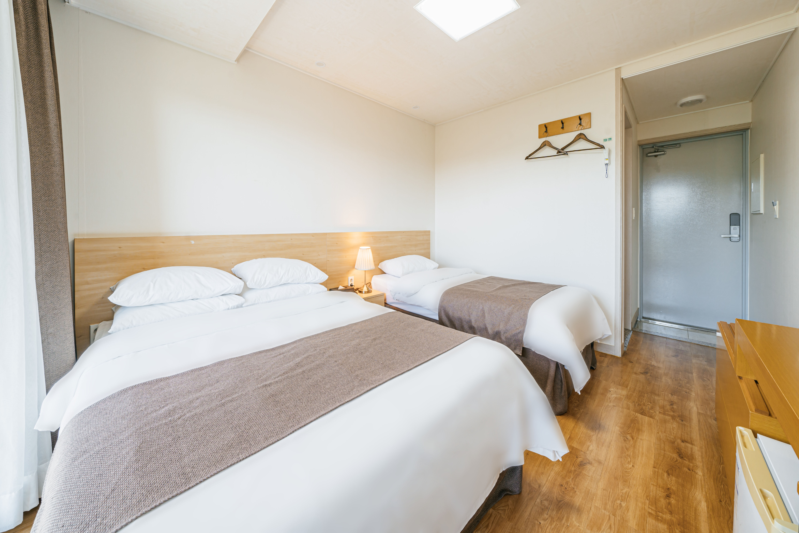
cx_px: 400
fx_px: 266
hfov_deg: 112.6
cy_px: 266
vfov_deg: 90.0
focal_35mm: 12
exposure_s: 1/4
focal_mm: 12
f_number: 10
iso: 100
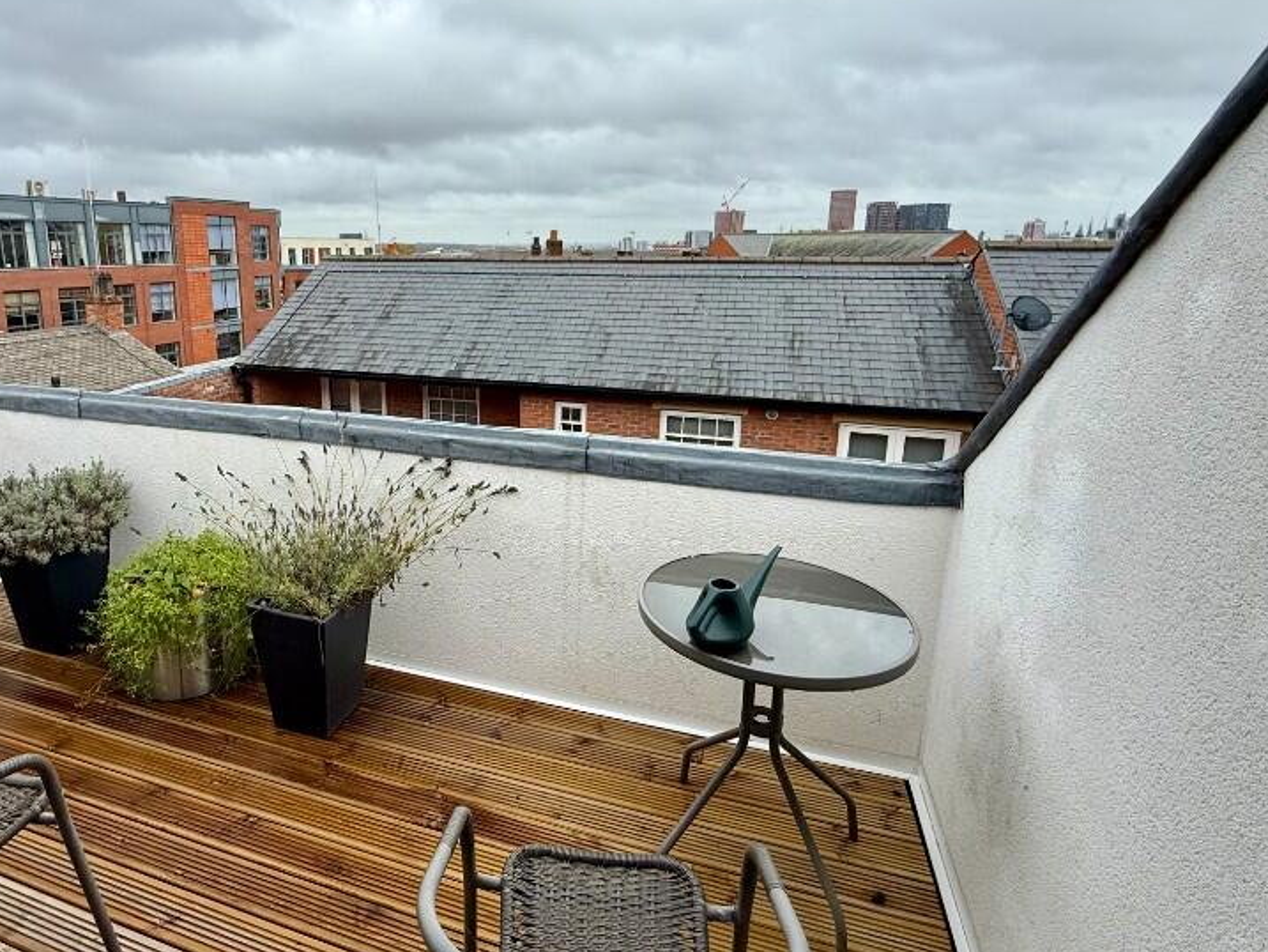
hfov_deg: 80.3
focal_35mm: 20
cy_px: 400
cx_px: 481
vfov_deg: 65.6
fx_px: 733
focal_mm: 2.22
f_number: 2.2
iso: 50
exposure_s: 1/436
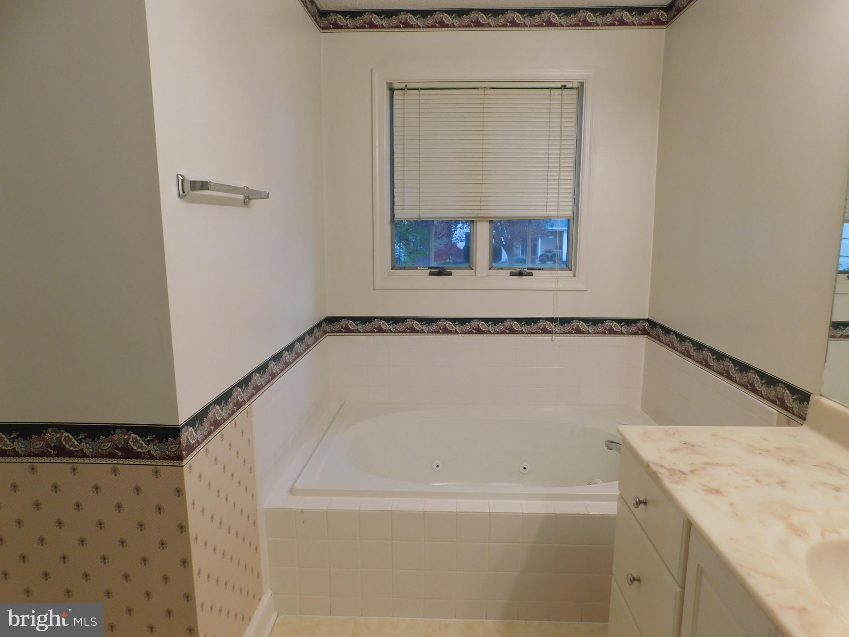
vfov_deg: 58.9
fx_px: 564
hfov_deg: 73.9
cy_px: 318
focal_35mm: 23
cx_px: 424
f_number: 3
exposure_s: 1/50
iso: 125
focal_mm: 4
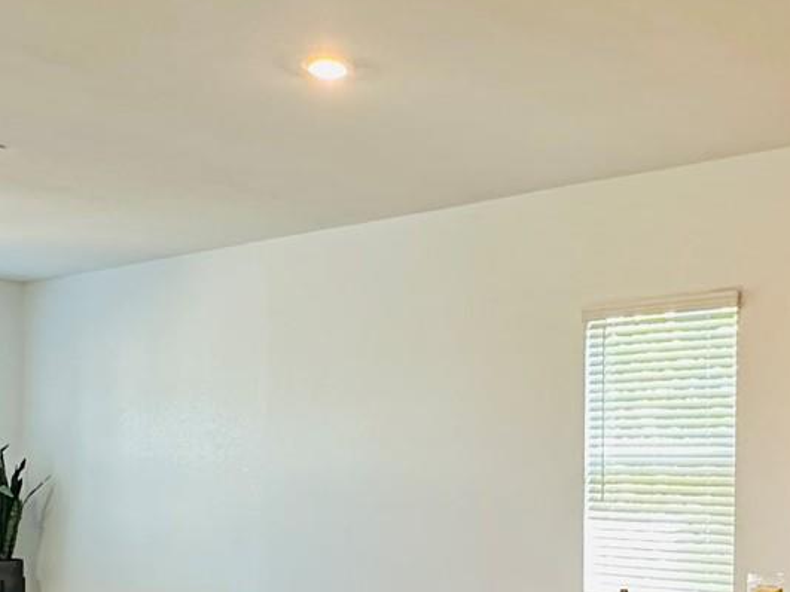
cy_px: 461
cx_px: 570
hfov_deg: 35.0
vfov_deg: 26.6
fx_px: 1232
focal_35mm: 54
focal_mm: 2.22
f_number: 2.2
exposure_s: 1/60
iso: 400
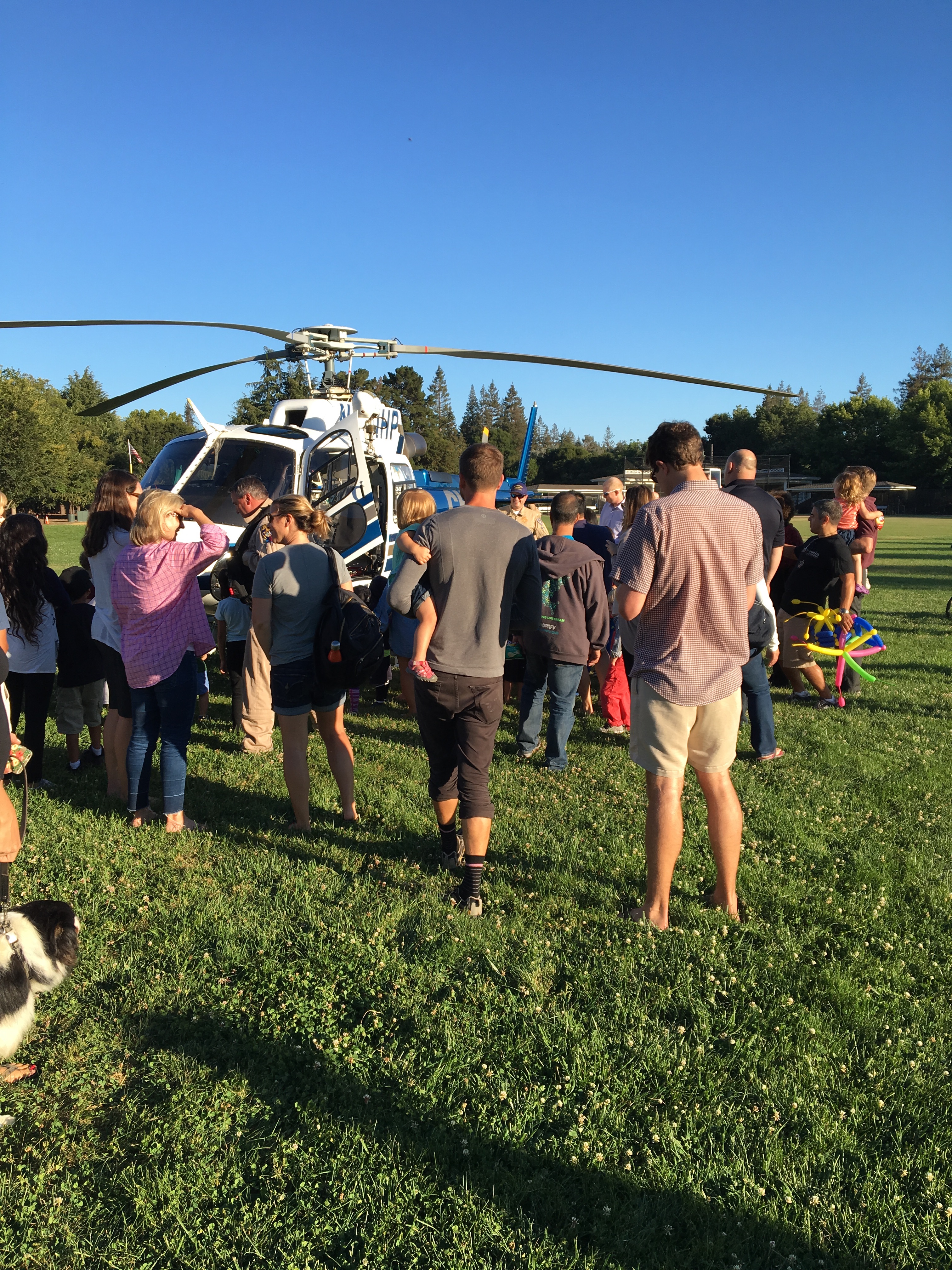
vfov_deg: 61.7
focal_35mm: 29
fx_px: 1063
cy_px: 635
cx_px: 476
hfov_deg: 48.2
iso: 25
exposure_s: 1/793
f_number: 2.2
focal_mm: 4.15
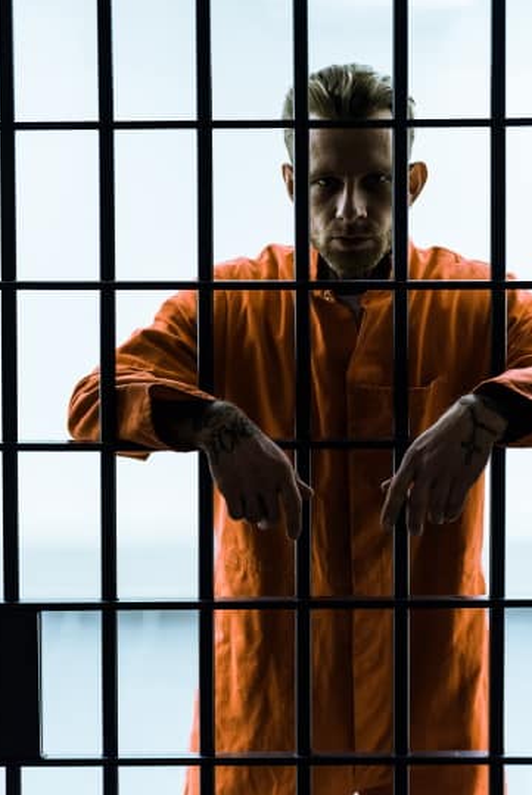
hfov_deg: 12.9
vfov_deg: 19.2
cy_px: 302
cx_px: 321
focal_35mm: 106
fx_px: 2345
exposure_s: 1/100
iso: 1000
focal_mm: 85
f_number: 2.2
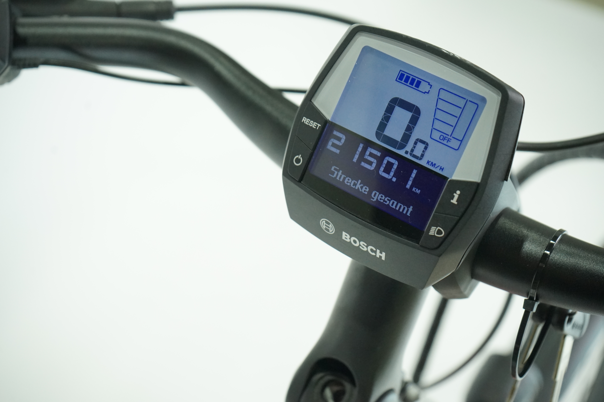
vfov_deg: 24.2
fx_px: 939
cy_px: 201
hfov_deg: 35.6
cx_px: 302
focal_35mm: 56
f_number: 5.6
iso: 2500
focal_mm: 56
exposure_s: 1/200
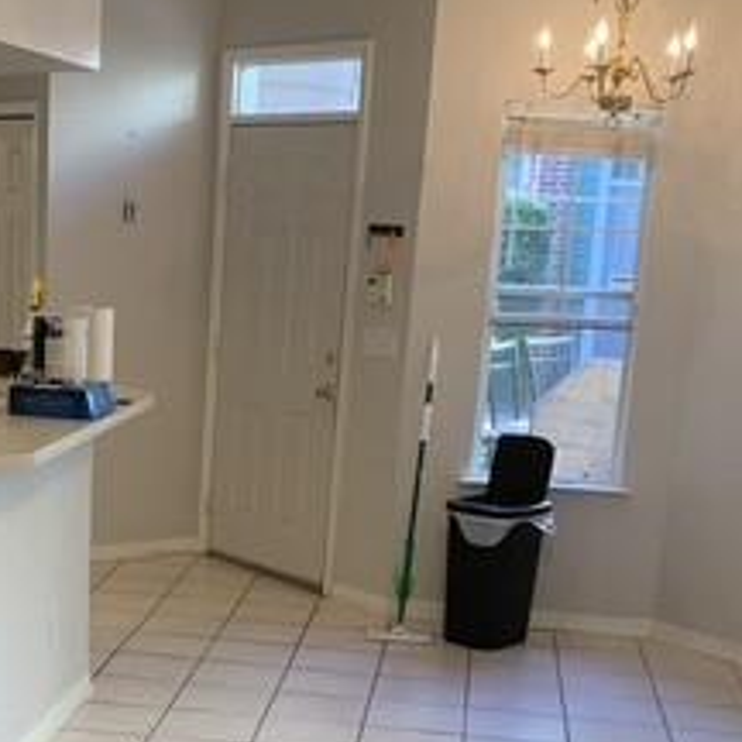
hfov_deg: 24.9
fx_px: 1649
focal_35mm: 68
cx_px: 144
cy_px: 677
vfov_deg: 24.6
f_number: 1.8
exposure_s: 1/60
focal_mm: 4.25
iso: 80
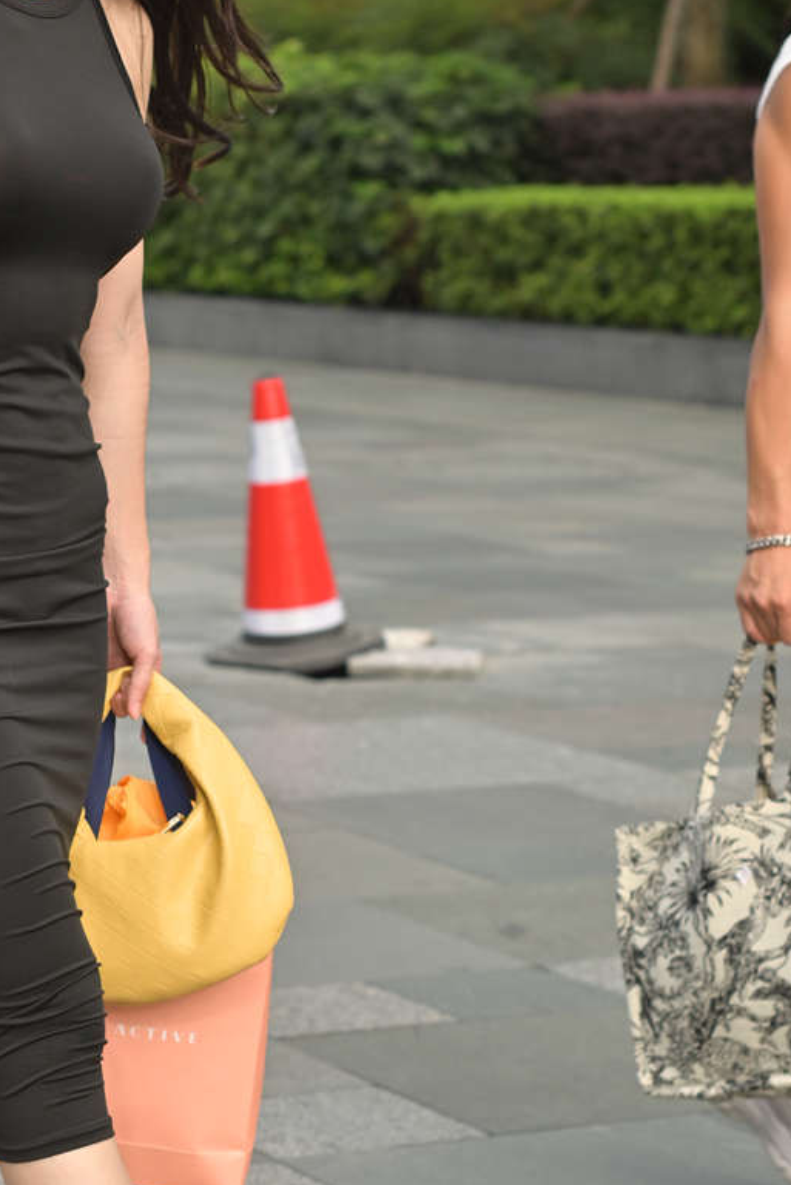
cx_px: 216
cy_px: 680
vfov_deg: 17.5
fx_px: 3854
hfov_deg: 11.7
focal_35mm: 117
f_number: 4
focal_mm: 50
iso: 140
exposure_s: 1/500
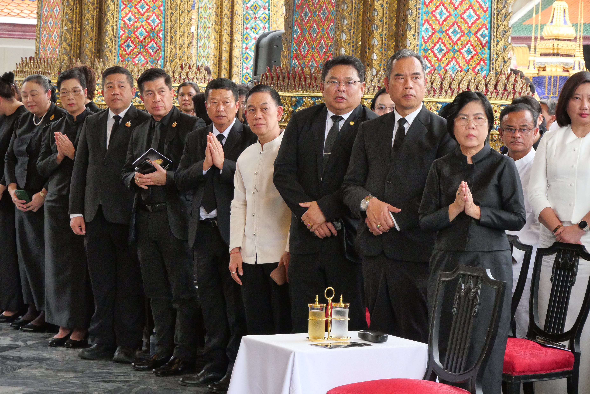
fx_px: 2033
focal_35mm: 124
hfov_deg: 16.5
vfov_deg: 11.1
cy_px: 197
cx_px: 295
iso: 3200
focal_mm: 60
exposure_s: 1/640
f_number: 5.6
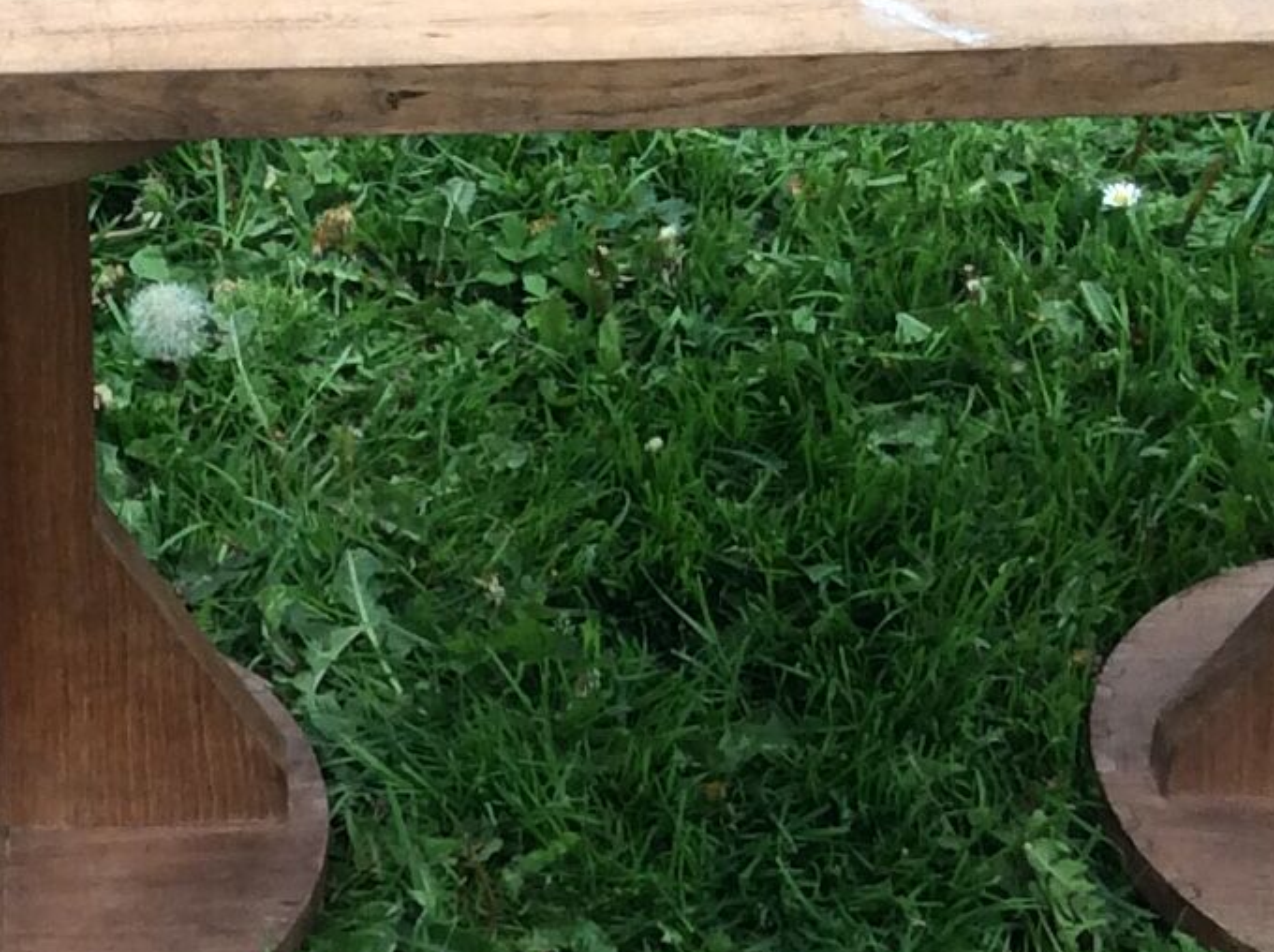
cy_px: 186
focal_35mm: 122
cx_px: -34
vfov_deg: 12.1
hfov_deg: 15.8
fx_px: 4484
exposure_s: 1/222
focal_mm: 3.3
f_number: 2.4
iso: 32
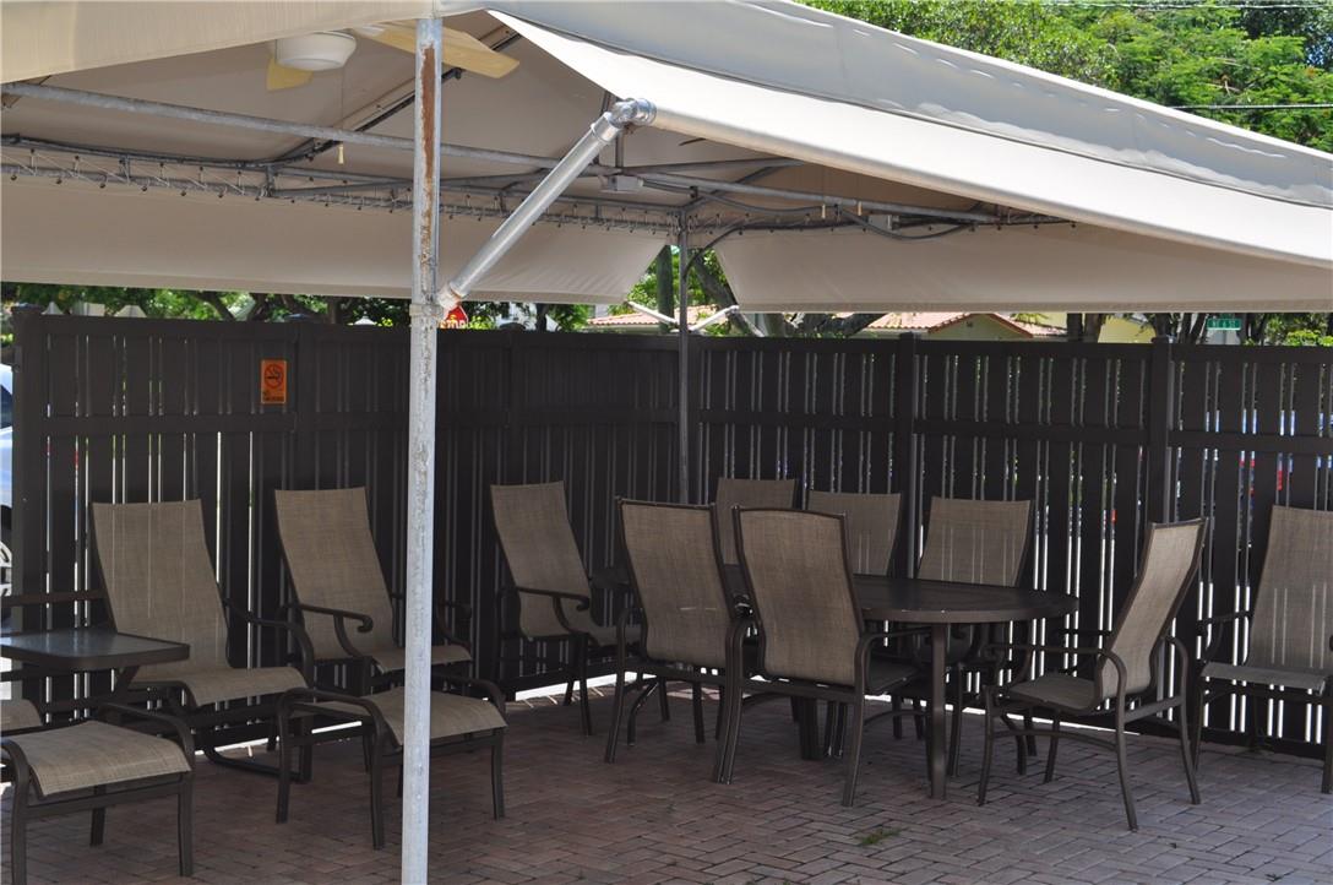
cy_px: 442
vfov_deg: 28.0
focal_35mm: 48
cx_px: 666
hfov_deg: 41.2
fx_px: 1775
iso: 200
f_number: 10
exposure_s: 1/200
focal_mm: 32
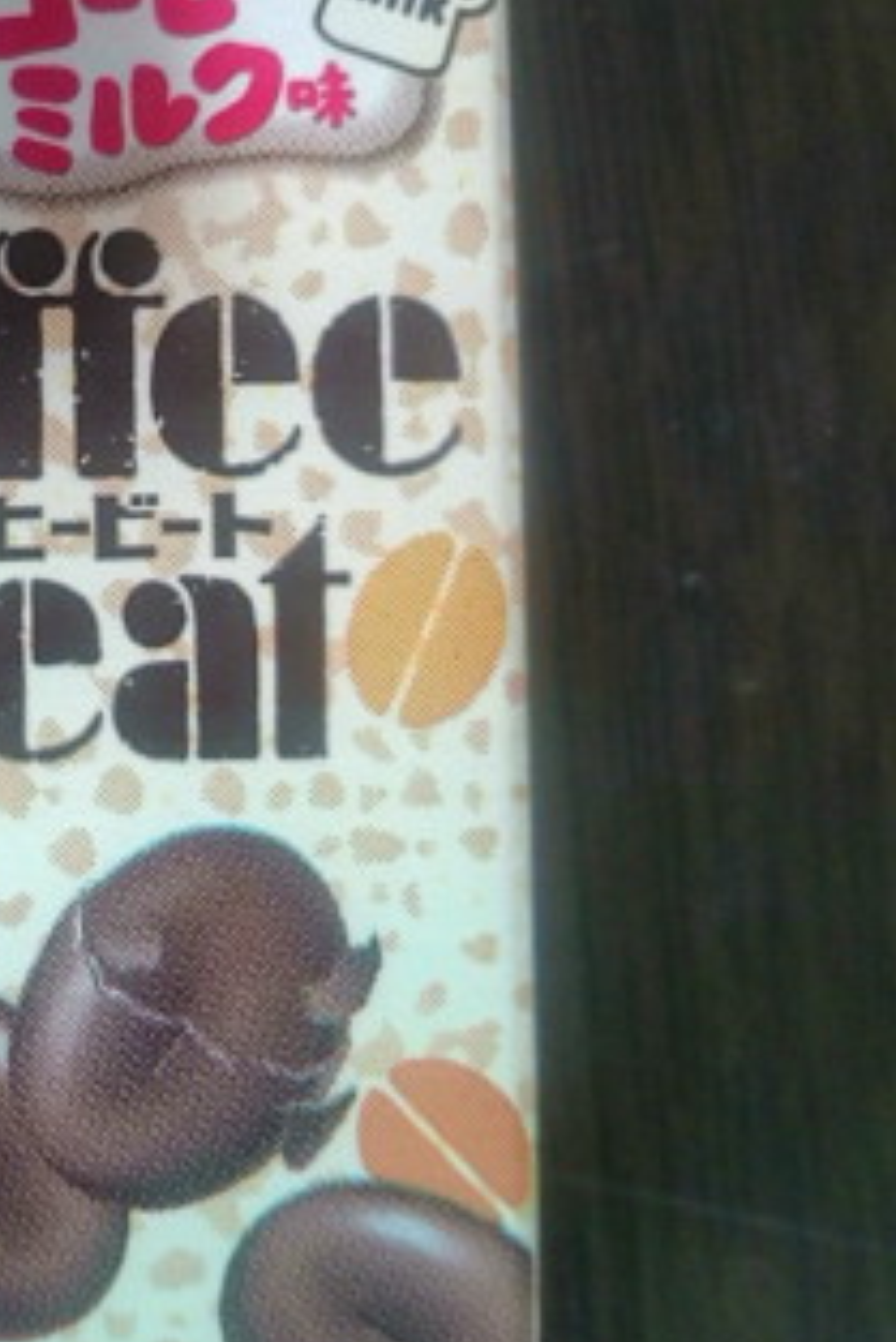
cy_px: 373
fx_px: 2536
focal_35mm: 68
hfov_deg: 19.5
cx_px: 9
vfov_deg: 29.3
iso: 56
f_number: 2.8
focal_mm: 3.3
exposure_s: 1/20
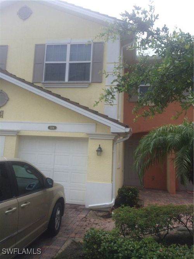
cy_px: 130
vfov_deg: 60.0
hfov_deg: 46.8
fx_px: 224
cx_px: 97
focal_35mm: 30
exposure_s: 1/419
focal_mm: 4.12
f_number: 2.2
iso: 32
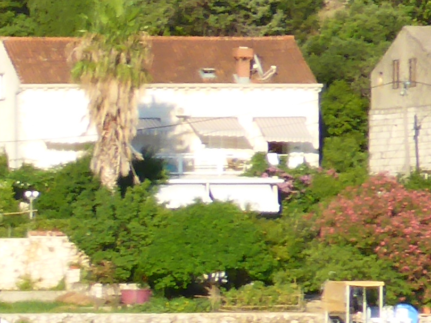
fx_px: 6090
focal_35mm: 489
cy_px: 267
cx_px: -586
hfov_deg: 4.0
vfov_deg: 3.0
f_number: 5.6
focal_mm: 14.3
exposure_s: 1/200
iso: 100
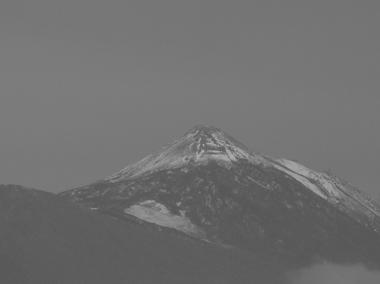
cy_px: 142
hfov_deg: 3.0
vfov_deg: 2.3
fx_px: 7199
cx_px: 190
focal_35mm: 656
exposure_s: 1/500
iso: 100
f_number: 6.3
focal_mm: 77.7
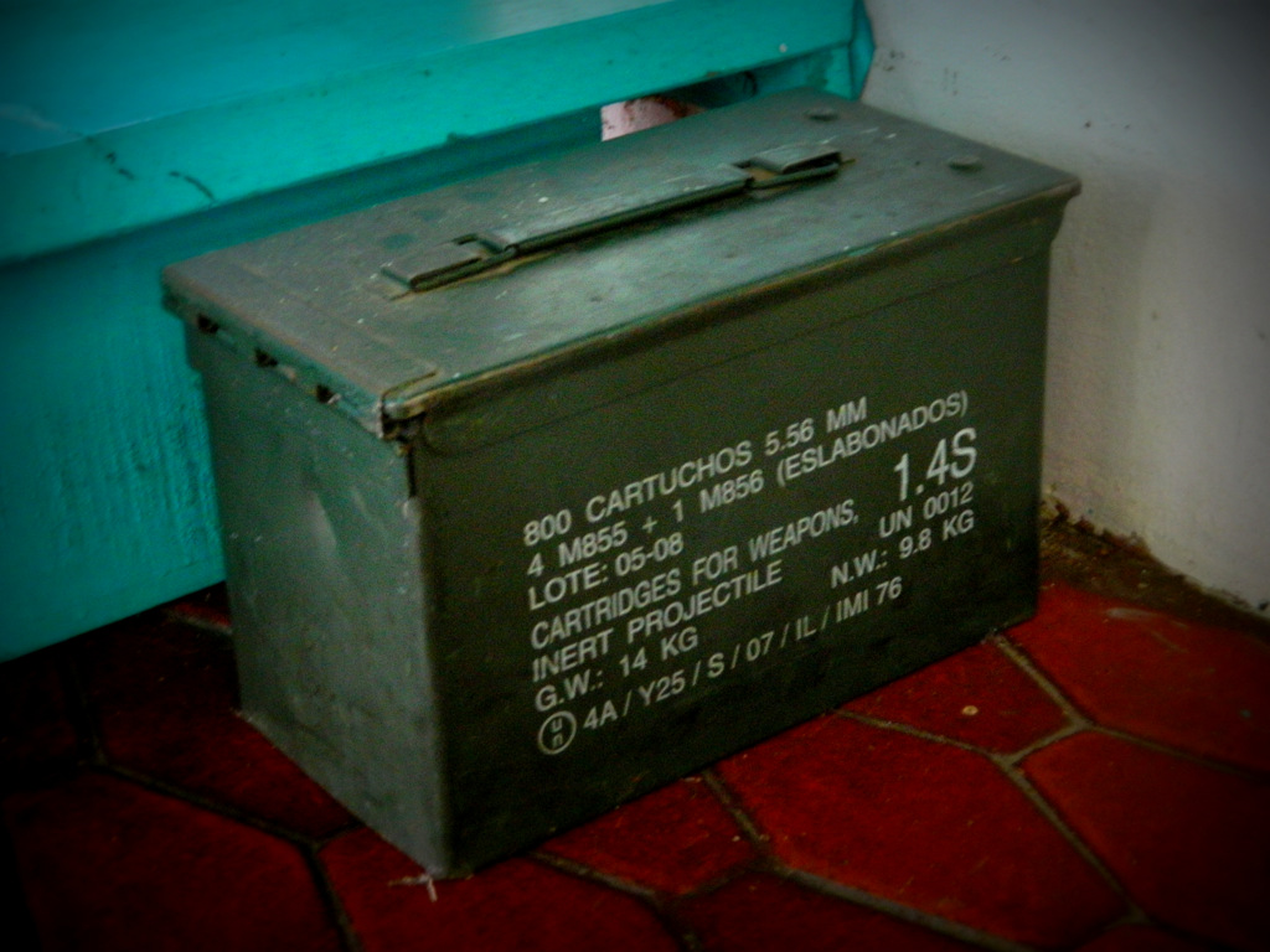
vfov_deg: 21.0
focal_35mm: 70
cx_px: 635
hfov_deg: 27.8
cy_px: 476
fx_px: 2568
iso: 400
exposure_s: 1/2
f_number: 4
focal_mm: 12.6
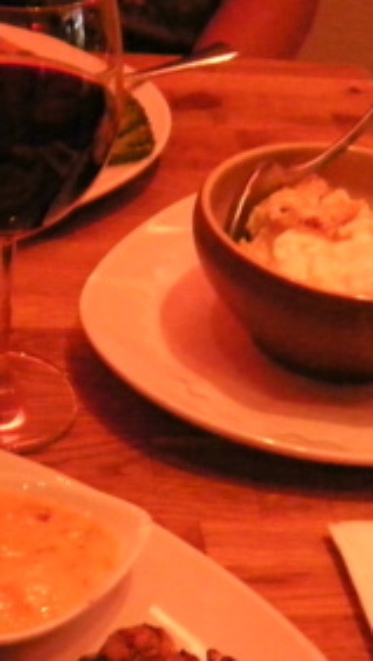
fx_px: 1422
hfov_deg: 14.8
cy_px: 476
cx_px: 45
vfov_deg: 25.9
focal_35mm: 81
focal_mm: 5.9
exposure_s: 1/11.8
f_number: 3.8
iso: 800
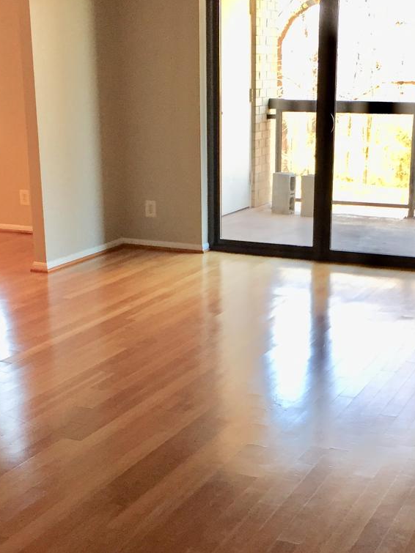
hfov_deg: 24.7
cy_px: 358
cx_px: 259
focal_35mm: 59
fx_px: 943
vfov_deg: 32.5
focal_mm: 4.15
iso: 40
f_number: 2.2
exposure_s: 1/30
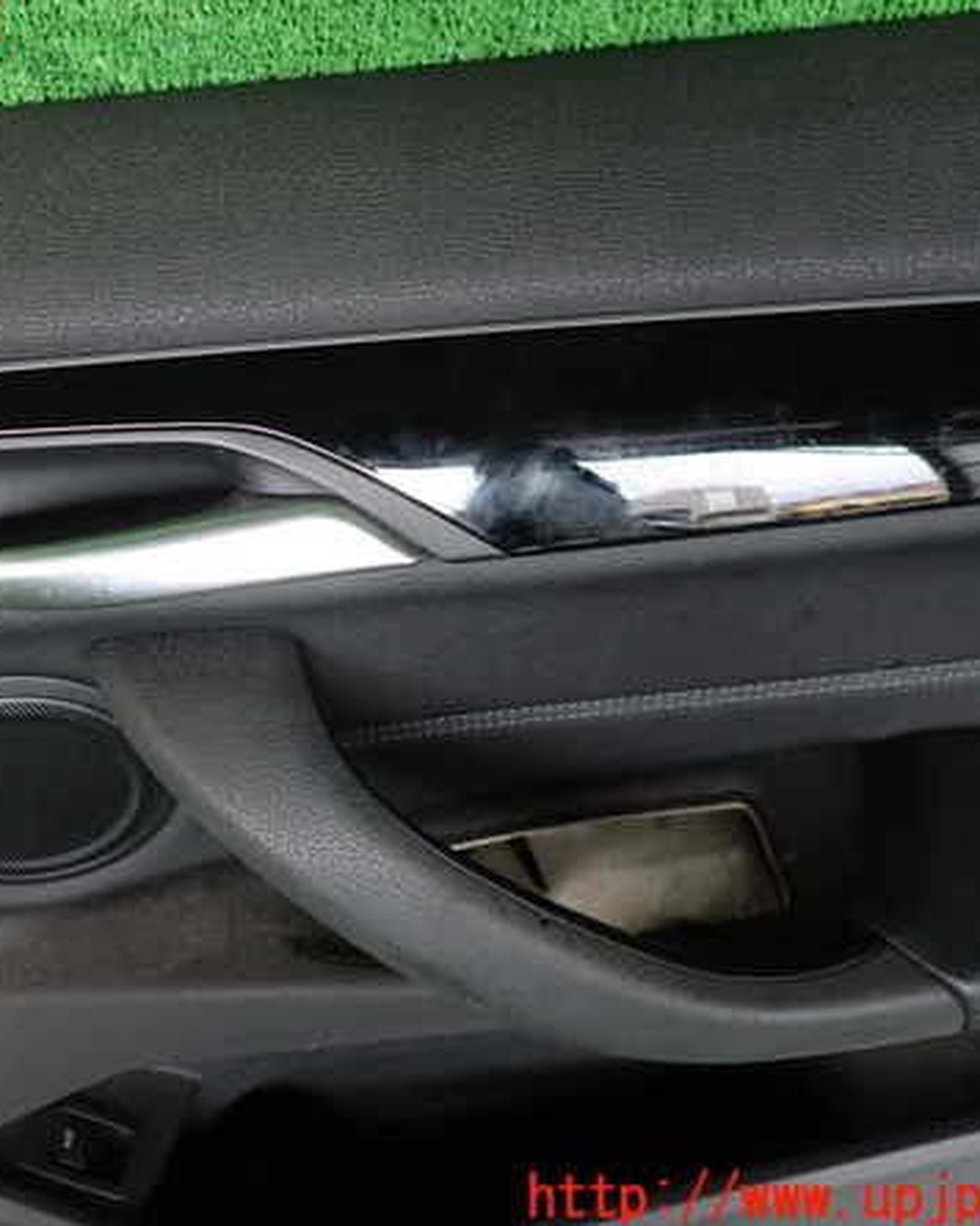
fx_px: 1197
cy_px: 613
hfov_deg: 43.9
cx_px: 323
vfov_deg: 54.2
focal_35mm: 33
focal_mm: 4.5
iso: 200
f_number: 2
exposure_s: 1/50
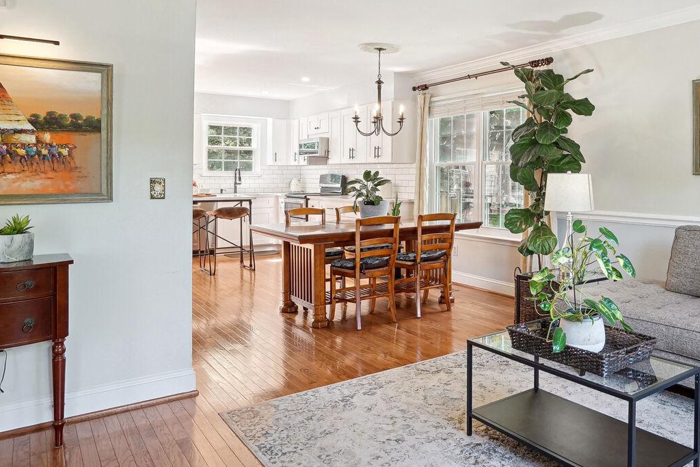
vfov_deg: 47.6
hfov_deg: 64.4
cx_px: 500
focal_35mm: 27
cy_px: 185
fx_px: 525
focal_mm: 16
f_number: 9
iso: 640
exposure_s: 1/30
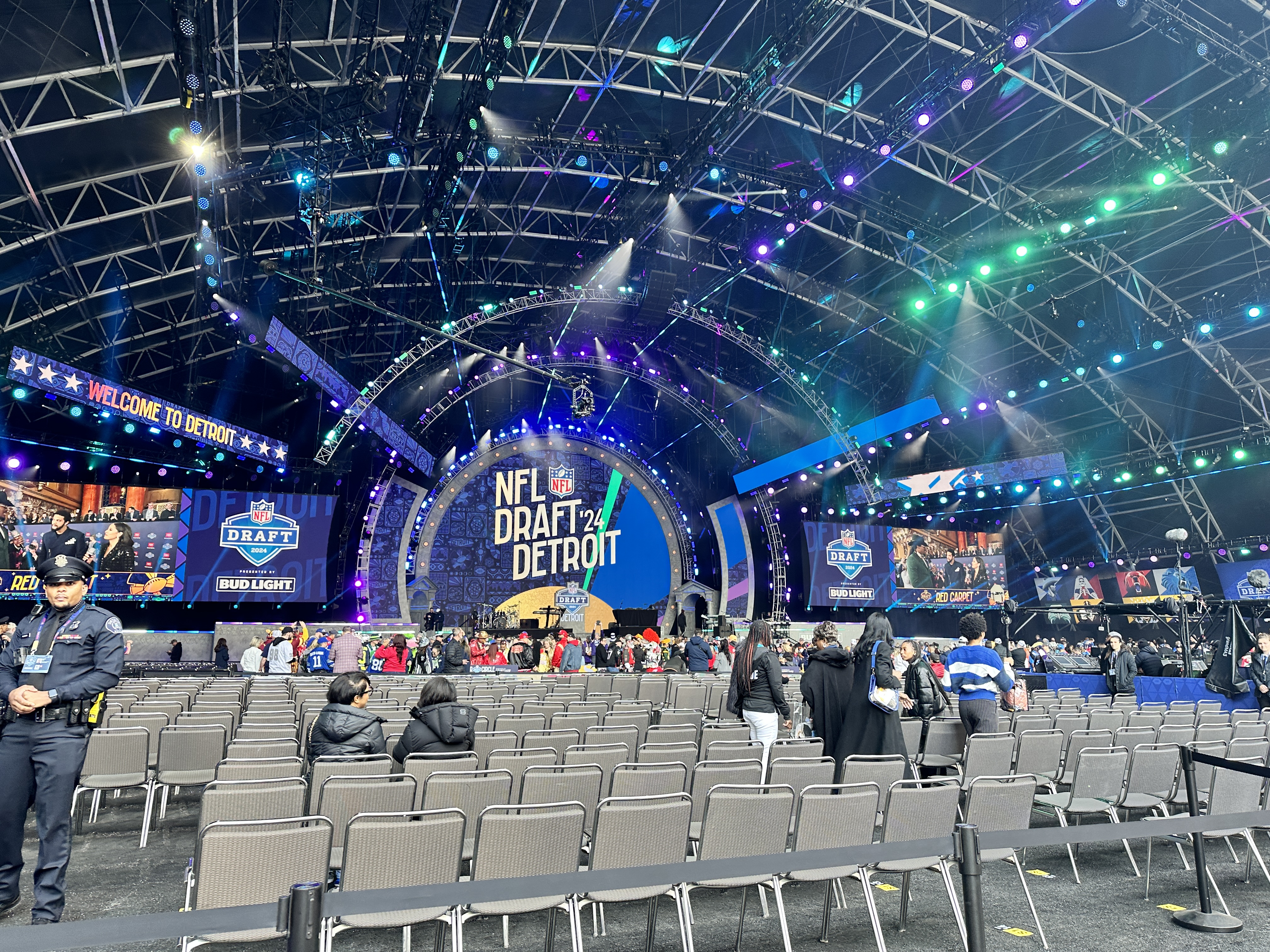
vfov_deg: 56.8
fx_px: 881
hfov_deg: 71.6
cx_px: 635
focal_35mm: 24
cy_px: 476
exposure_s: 1/120
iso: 100
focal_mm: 6.86
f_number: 1.78
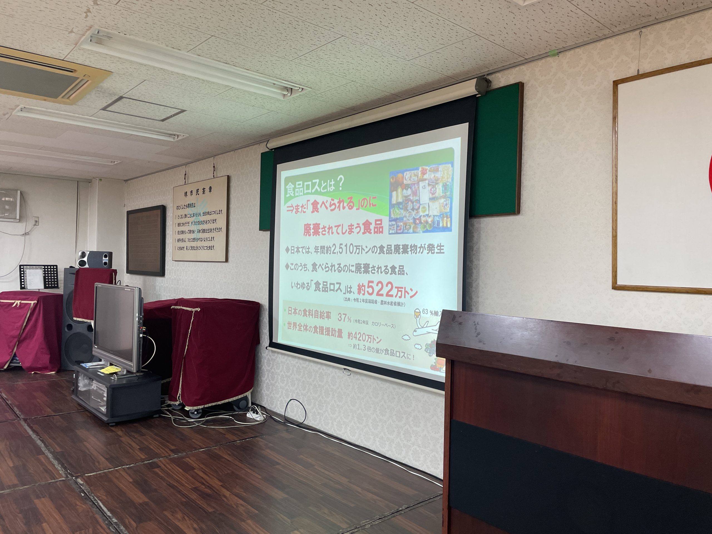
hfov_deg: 67.3
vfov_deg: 53.1
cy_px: 267
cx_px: 356
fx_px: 535
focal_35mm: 26
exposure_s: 1/120
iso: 125
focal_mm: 4.2
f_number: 1.6
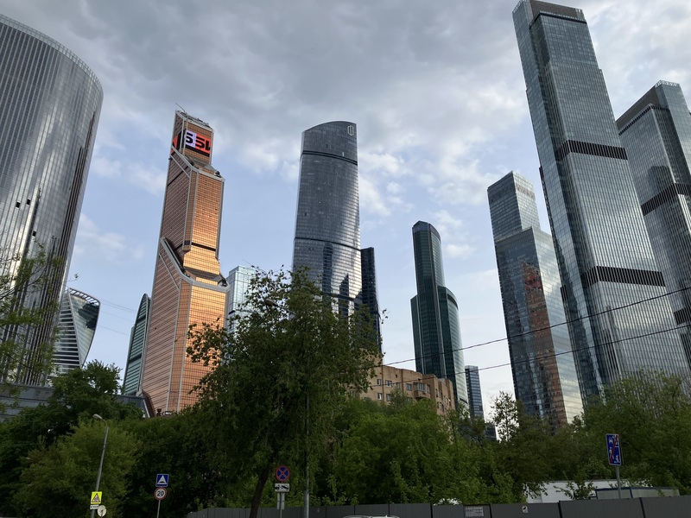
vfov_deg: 49.7
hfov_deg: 63.4
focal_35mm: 28
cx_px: 346
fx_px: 559
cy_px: 259
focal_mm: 3.99
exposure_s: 1/1621
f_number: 1.8
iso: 32
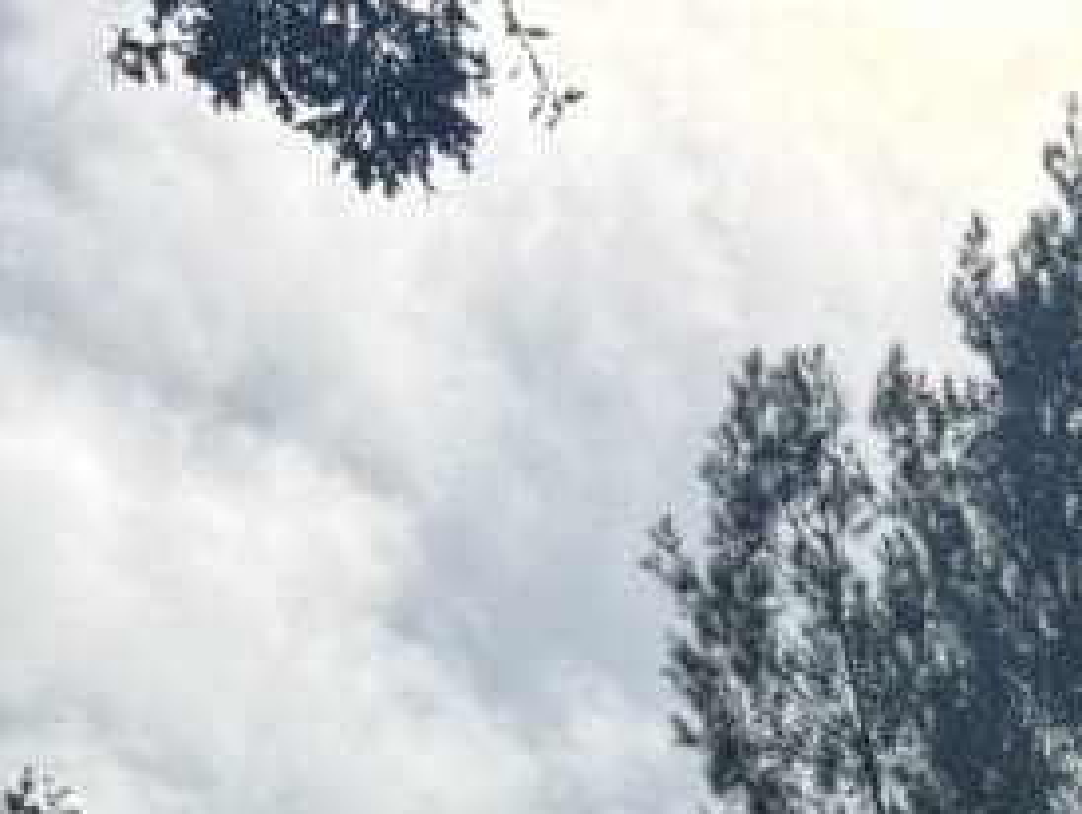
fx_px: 3504
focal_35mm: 112
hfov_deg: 17.0
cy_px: 1893
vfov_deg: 11.3
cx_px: 1193
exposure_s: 1/9009
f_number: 1.78
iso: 80
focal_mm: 6.76
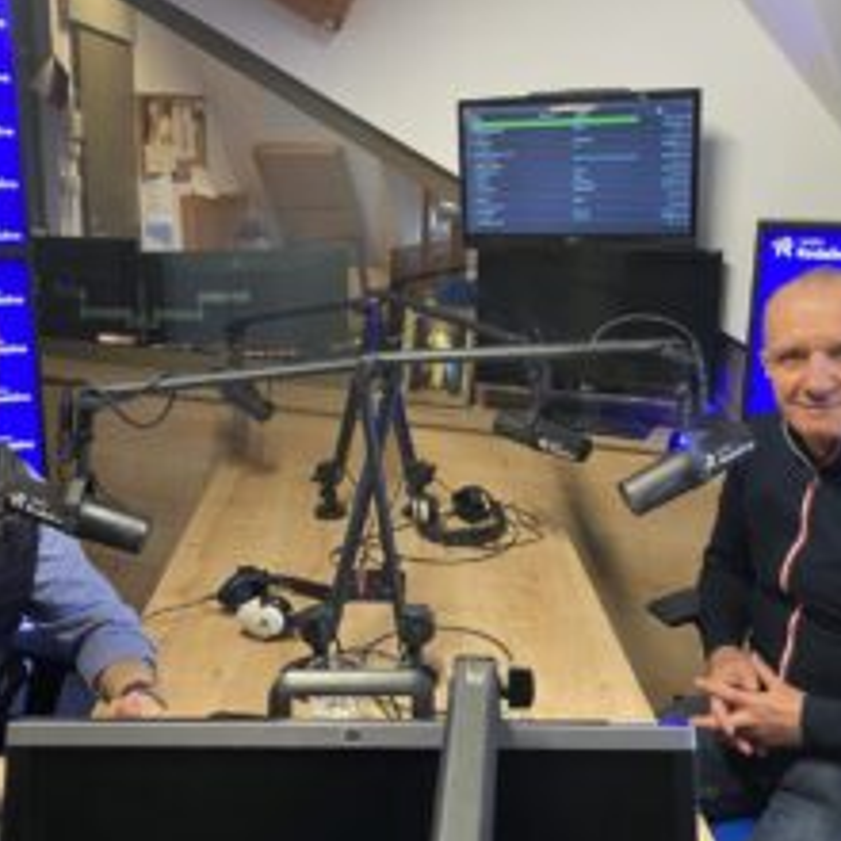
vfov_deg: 44.9
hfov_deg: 44.9
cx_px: 392
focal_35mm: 37
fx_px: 1017
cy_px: 378
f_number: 1.8
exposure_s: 1/50
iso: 200
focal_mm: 4.25
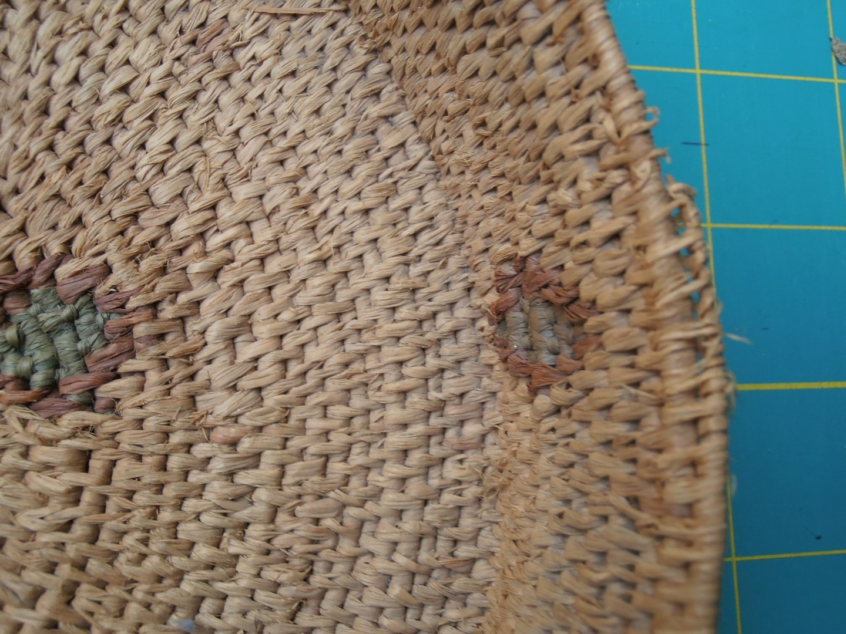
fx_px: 807
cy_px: 317
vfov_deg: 42.9
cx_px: 423
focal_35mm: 33
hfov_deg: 55.4
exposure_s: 1/25
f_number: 3.6
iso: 125
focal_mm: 5.93
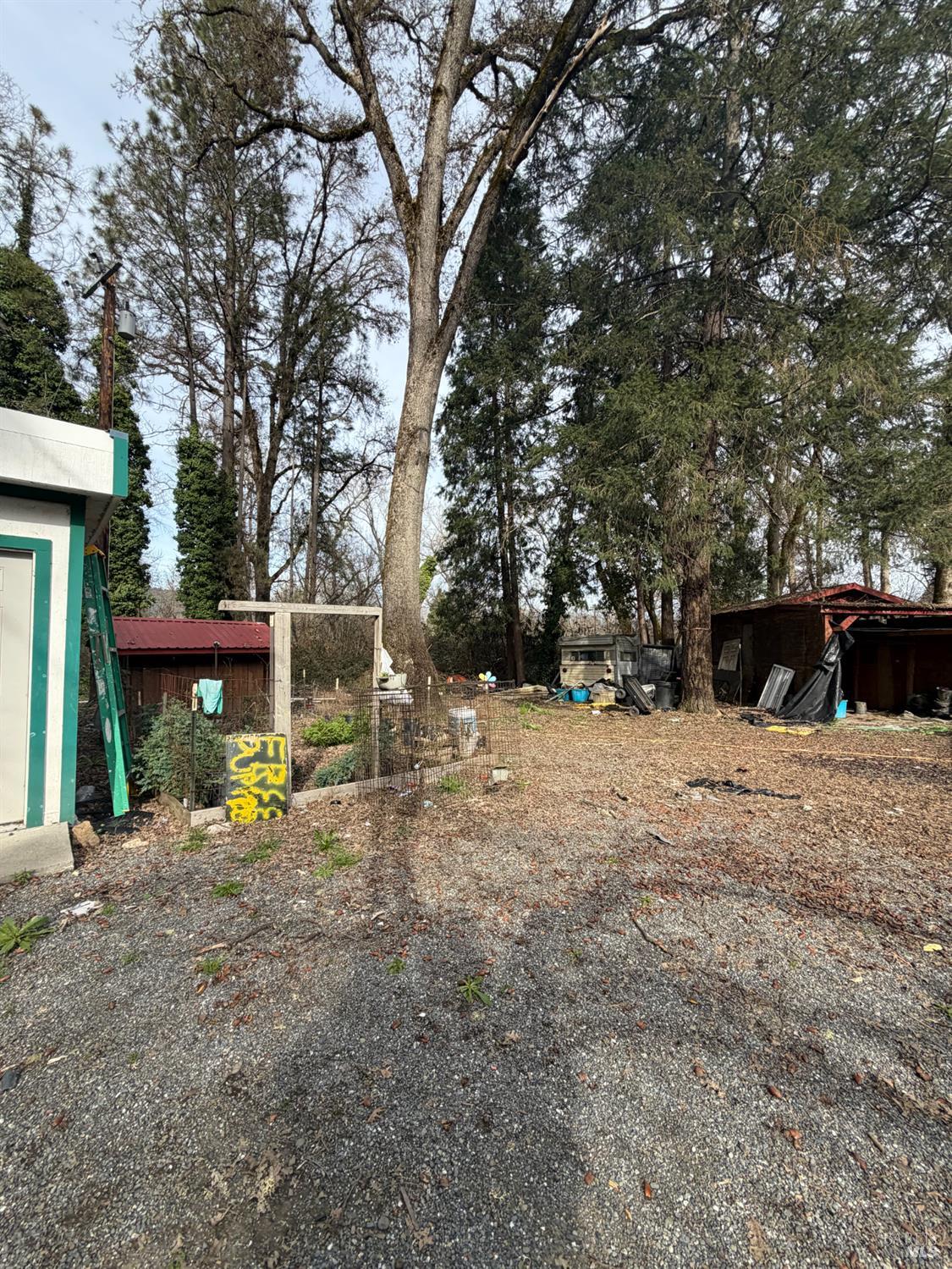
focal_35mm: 14
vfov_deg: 102.0
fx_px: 513
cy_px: 634
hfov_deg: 85.7
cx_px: 476
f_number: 2.2
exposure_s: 1/502
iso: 50
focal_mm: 2.22
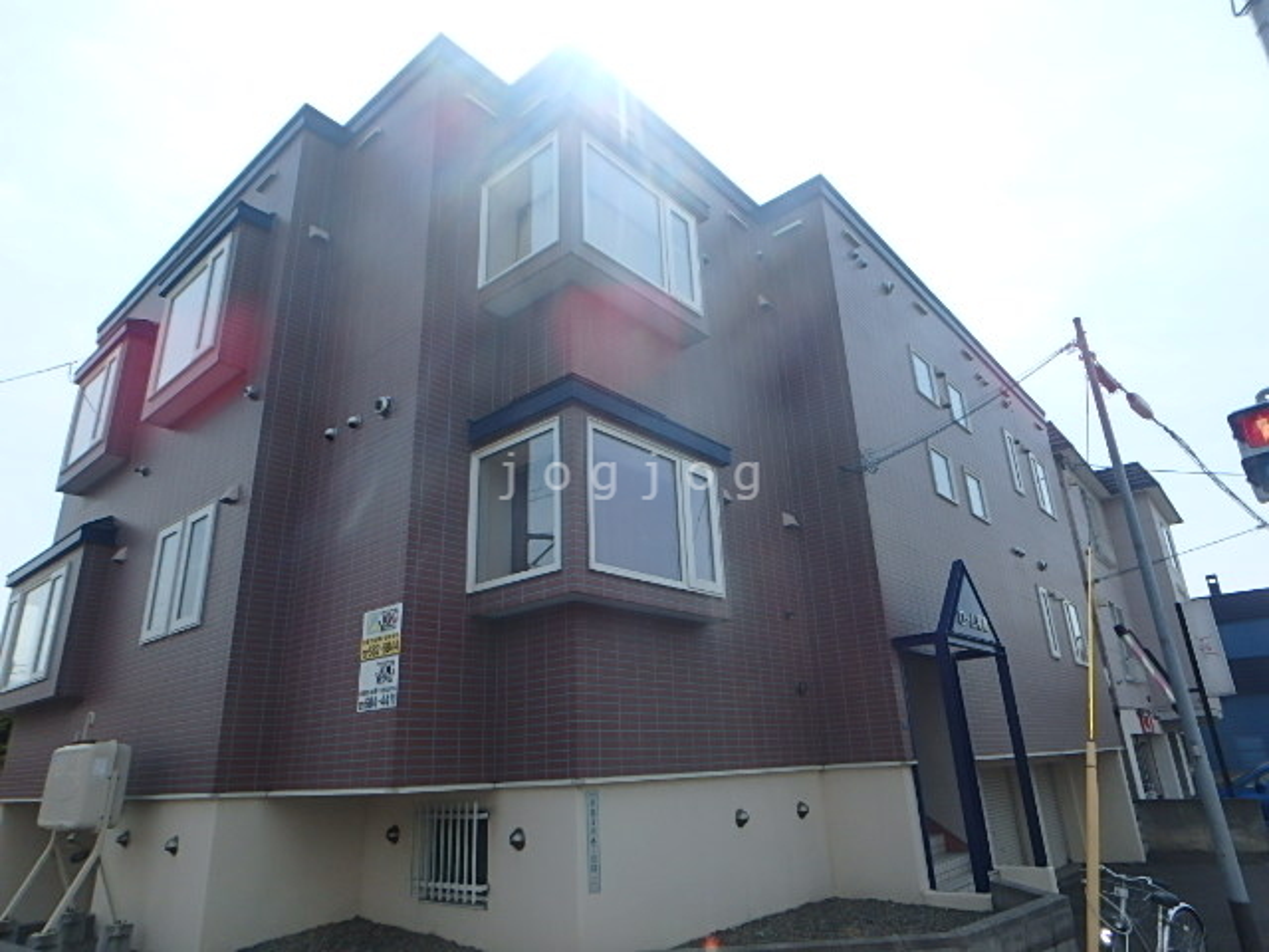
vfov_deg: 63.4
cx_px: 634
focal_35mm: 21
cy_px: 476
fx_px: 770
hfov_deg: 79.0
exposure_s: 1/640
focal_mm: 3.7
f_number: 6
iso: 125
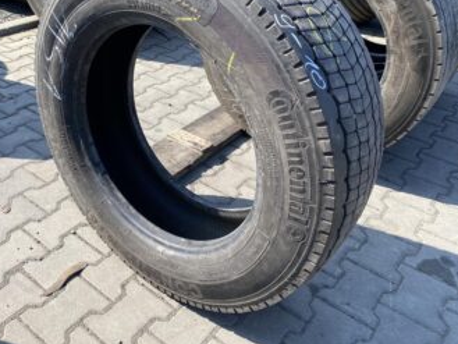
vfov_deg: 41.5
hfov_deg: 53.2
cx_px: 166
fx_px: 450
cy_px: 127
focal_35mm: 34
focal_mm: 4.25
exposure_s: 1/884
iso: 32
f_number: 1.8
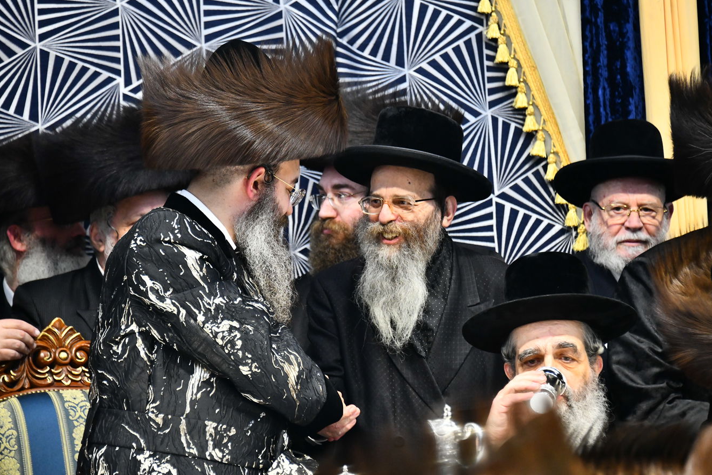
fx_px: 3757
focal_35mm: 190
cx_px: 369
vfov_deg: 7.2
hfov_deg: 10.8
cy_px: 231
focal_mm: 180
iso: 2500
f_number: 5.6
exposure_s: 1/125
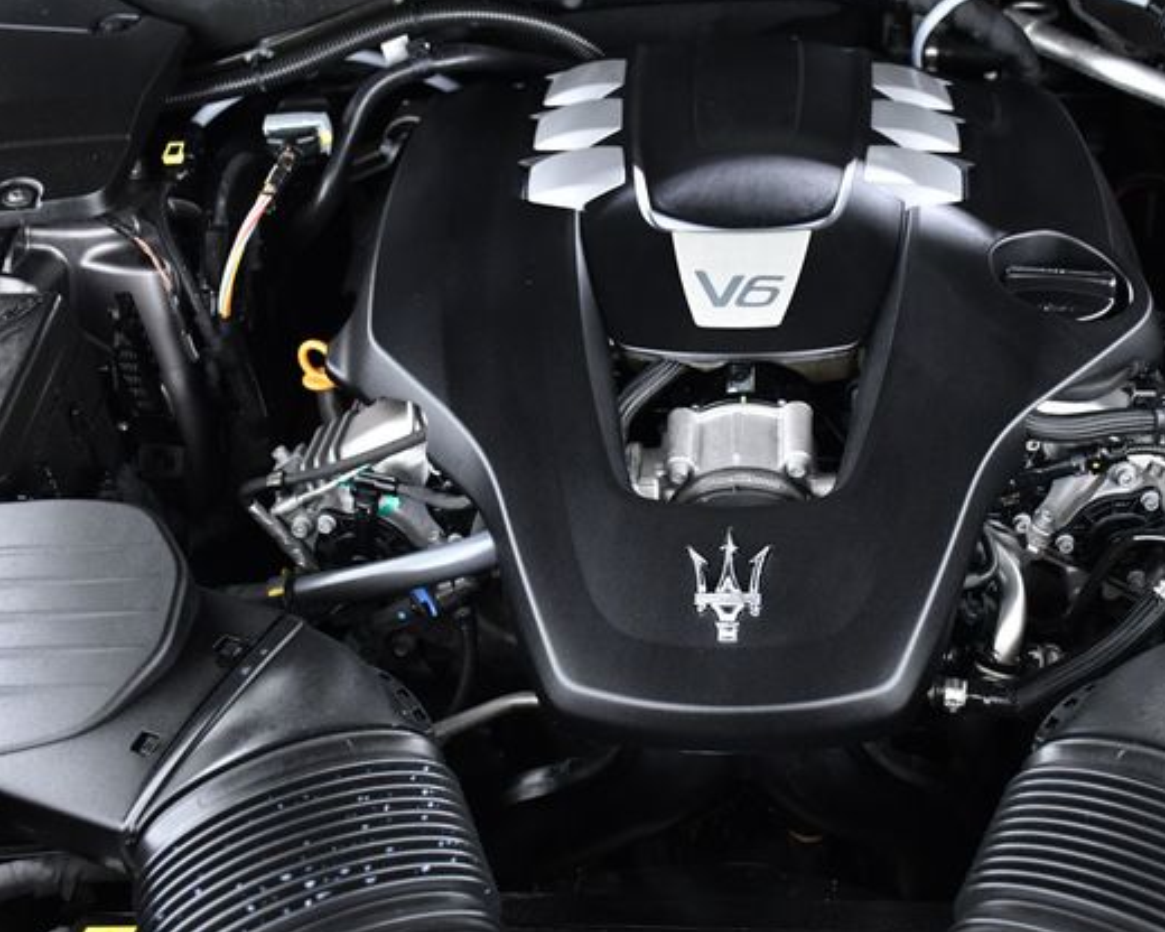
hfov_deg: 40.9
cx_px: 715
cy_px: 464
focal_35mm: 45
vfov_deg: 33.4
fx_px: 1552
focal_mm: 26
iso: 2500
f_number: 3.8
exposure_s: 1/40
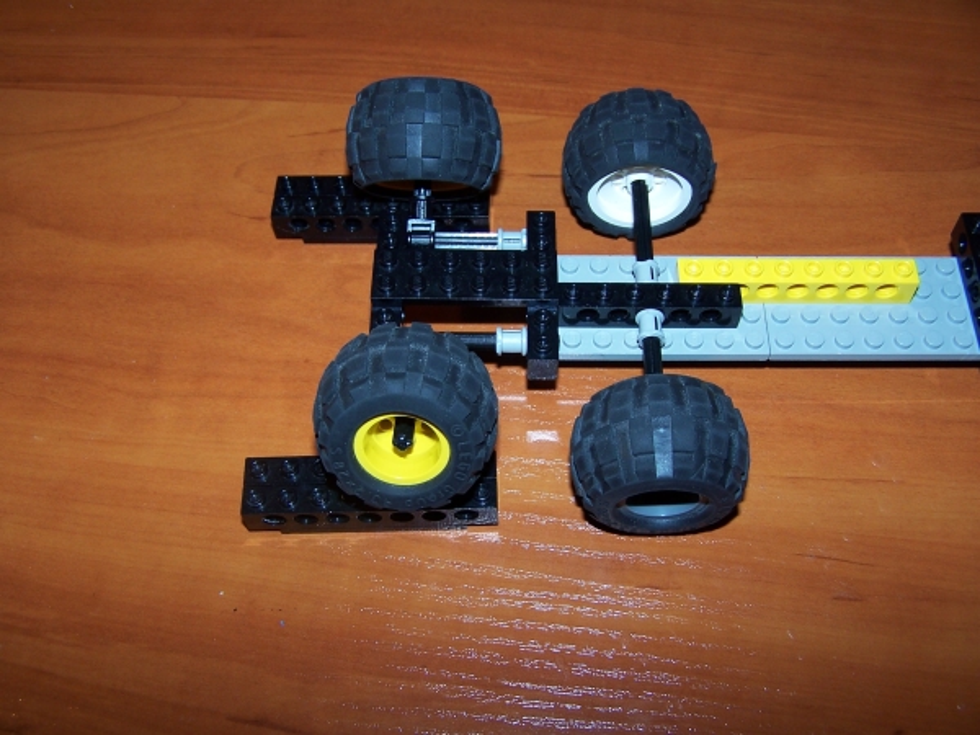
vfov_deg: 37.7
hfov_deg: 49.0
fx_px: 1076
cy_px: 368
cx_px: 490
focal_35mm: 38
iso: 80
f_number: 2.8
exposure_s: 1/60
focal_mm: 6.3
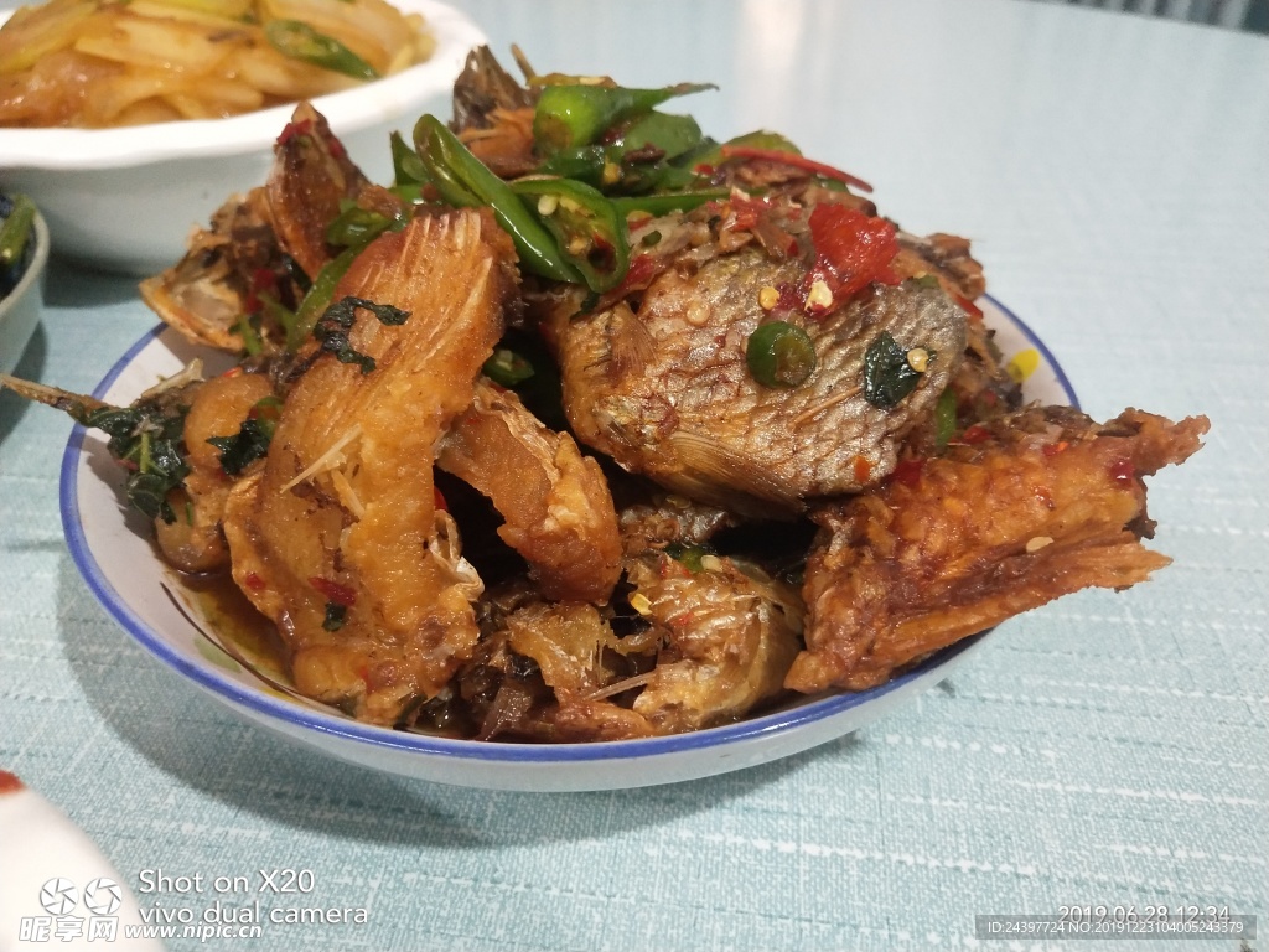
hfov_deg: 60.0
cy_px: 476
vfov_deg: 46.8
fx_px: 1100
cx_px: 634
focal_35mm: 30
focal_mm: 3.95
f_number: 1.8
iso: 436
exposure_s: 1/50
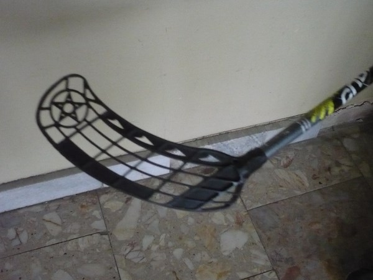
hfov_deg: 42.9
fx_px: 474
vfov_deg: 32.9
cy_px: 140
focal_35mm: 44
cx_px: 186
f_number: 2.8
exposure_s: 1/125
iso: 640
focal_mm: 5.8
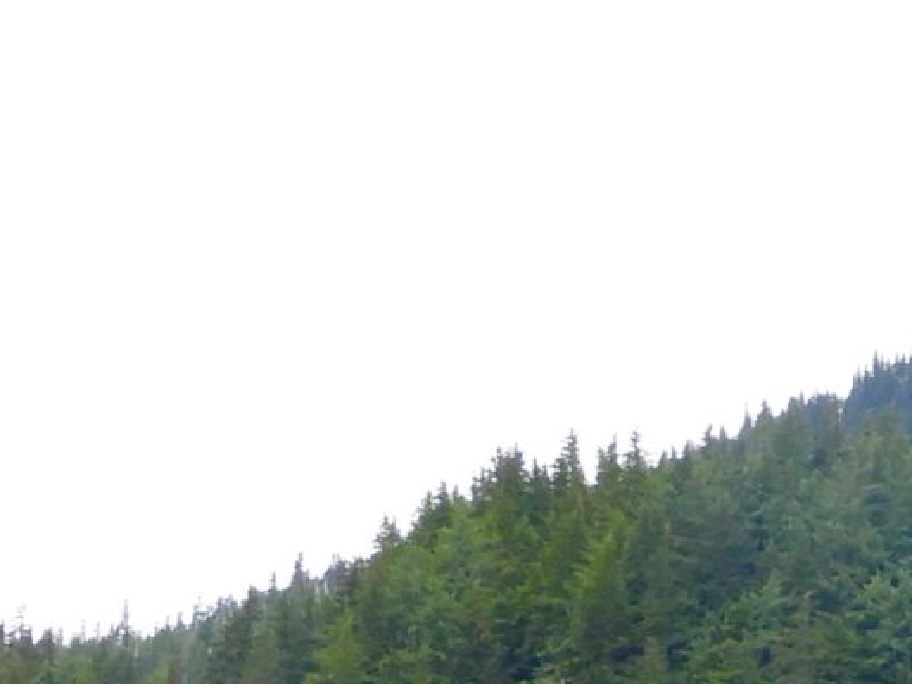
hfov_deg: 6.7
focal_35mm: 291
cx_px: 1263
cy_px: 1629
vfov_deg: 5.0
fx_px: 7667
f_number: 4.2
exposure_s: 1/125
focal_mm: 10.7
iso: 100
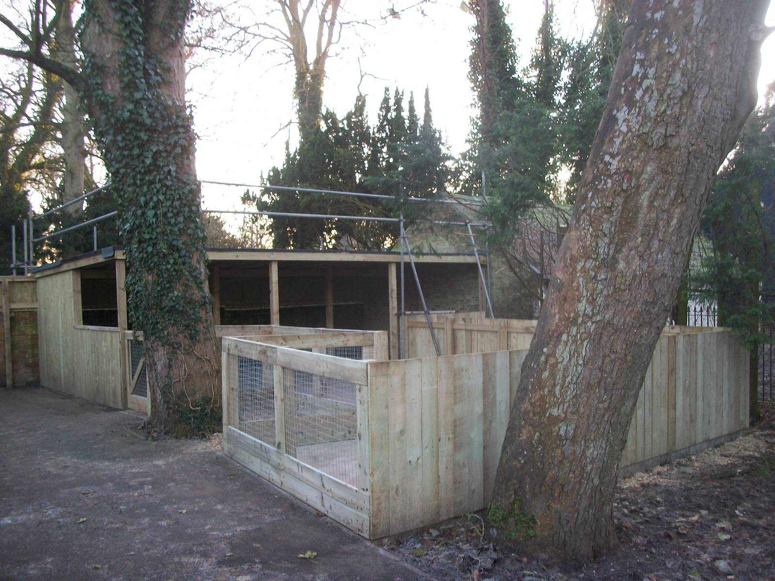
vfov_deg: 44.2
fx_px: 716
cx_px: 388
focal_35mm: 32
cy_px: 290
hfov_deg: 56.8
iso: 80
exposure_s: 1/30
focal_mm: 5.7
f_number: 2.9
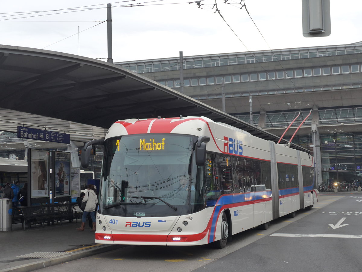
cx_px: 181
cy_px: 136
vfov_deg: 24.8
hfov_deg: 32.7
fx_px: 617
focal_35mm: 59
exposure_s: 1/160
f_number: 3.5
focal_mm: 12
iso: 125
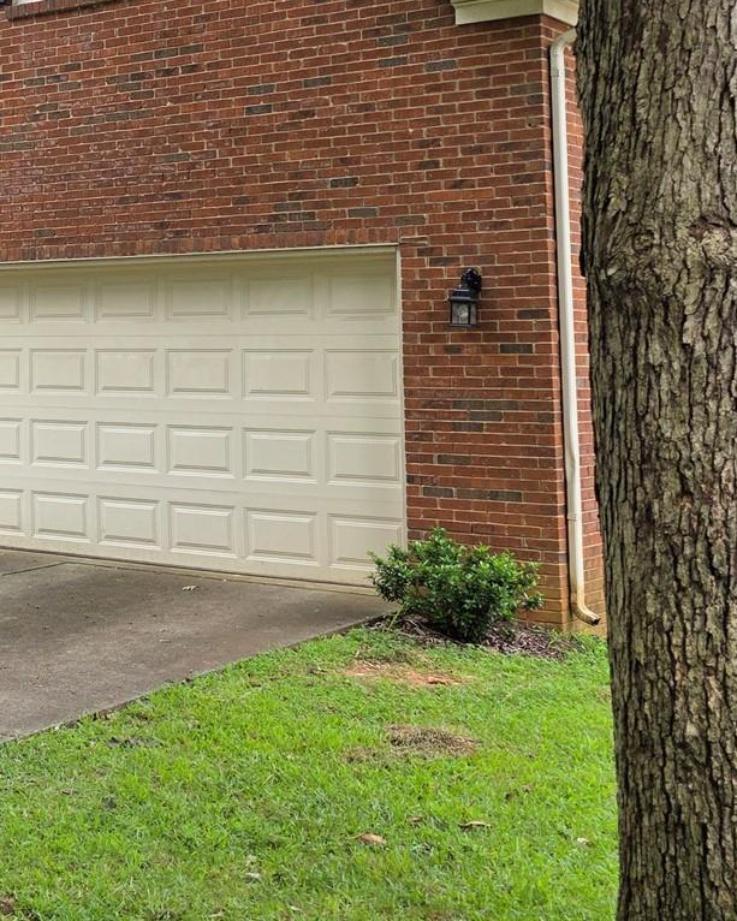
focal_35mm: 60
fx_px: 1636
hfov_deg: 23.5
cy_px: 248
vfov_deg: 31.0
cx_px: -115
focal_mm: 6.3
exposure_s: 1/359
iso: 40
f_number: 1.7
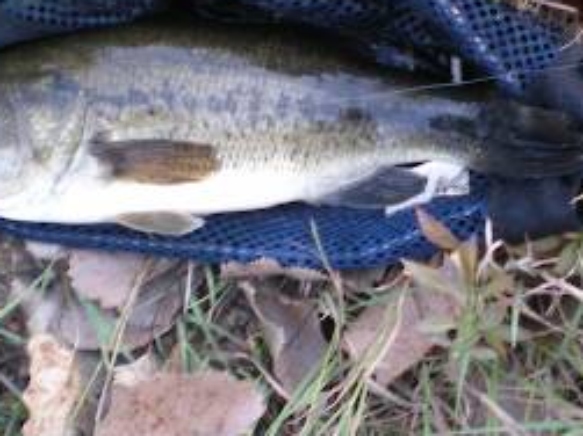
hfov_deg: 21.4
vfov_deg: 16.1
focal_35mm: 91
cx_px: 404
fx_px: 1532
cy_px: 86
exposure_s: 1/30
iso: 200
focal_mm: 6.3
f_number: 3.1
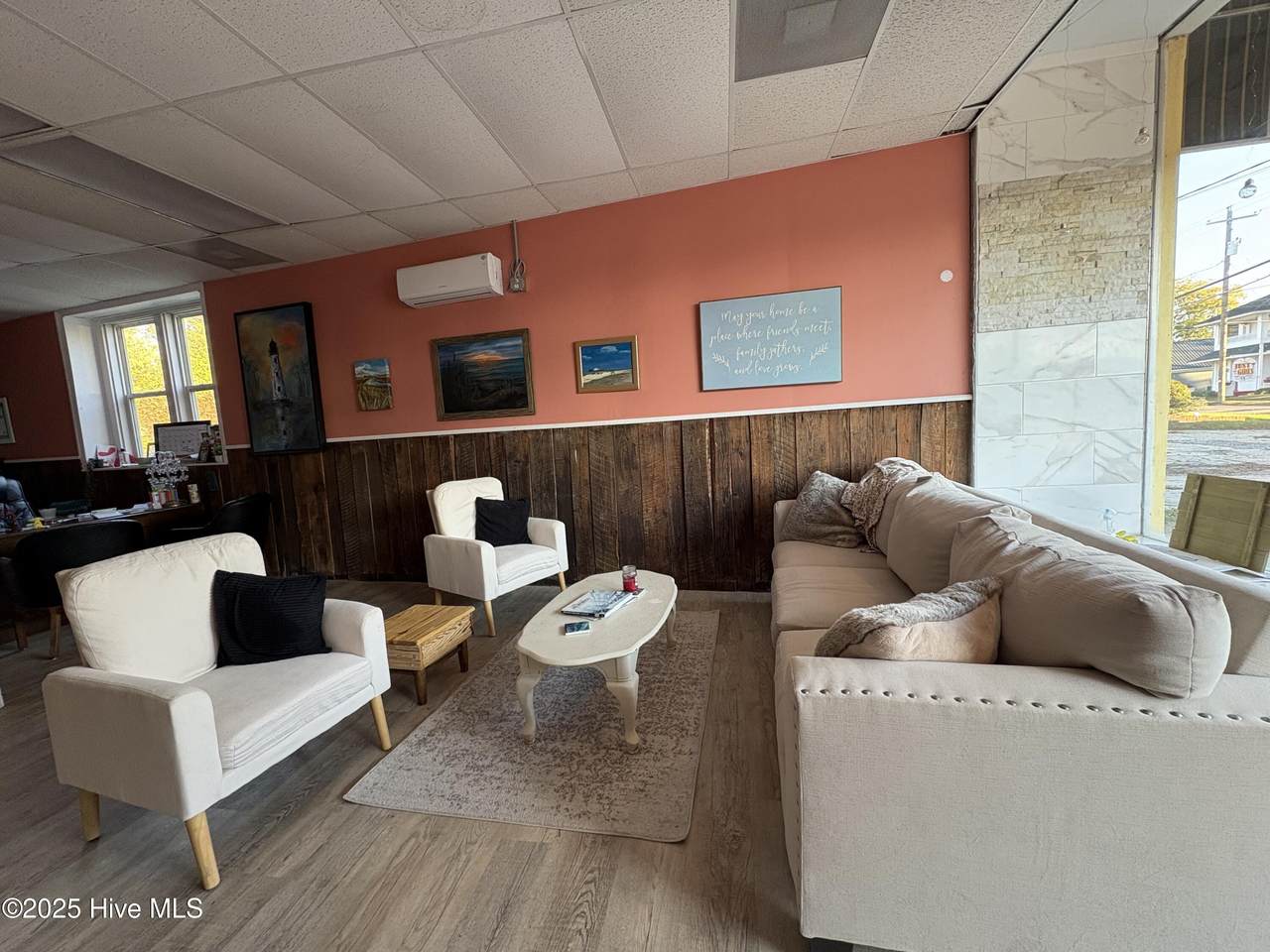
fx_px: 514
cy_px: 476
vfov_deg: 85.7
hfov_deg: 102.1
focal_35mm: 14
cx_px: 635
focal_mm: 2.22
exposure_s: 1/60
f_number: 2.2
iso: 160
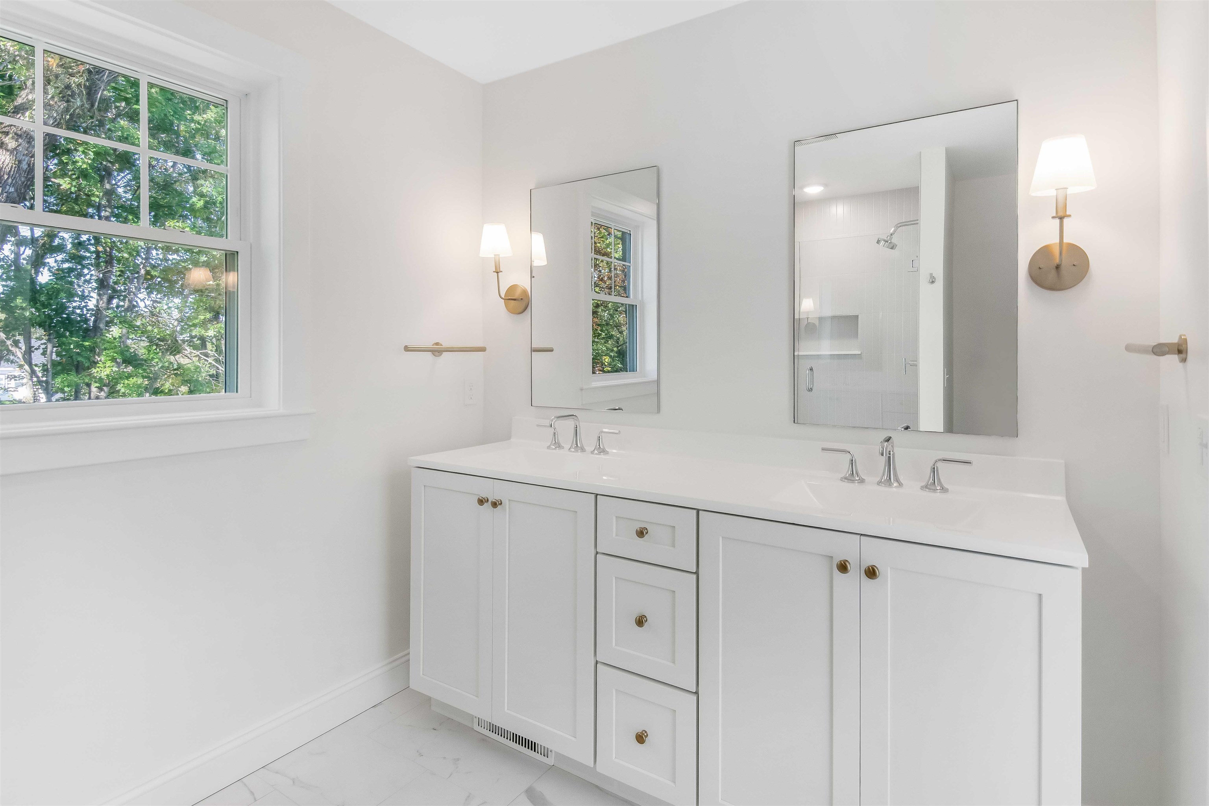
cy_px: 403
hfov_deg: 90.0
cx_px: 604
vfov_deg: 67.4
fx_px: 604
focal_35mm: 18
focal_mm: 12
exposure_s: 1/250
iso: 400
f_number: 7.1
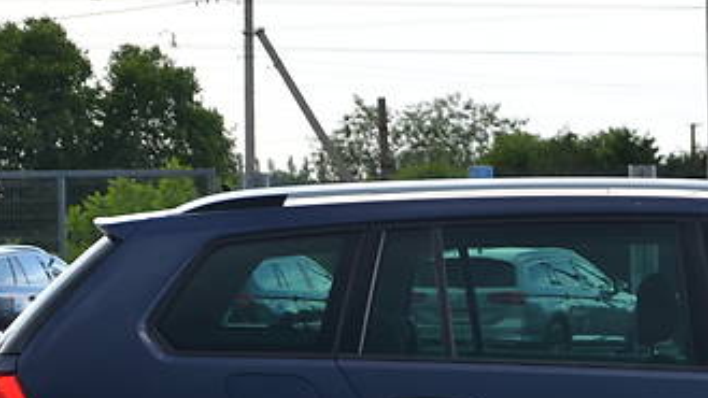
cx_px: 779
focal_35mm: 198
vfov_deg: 6.1
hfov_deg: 10.7
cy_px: 482
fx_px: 3717
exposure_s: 1/125
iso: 400
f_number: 5.6
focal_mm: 52
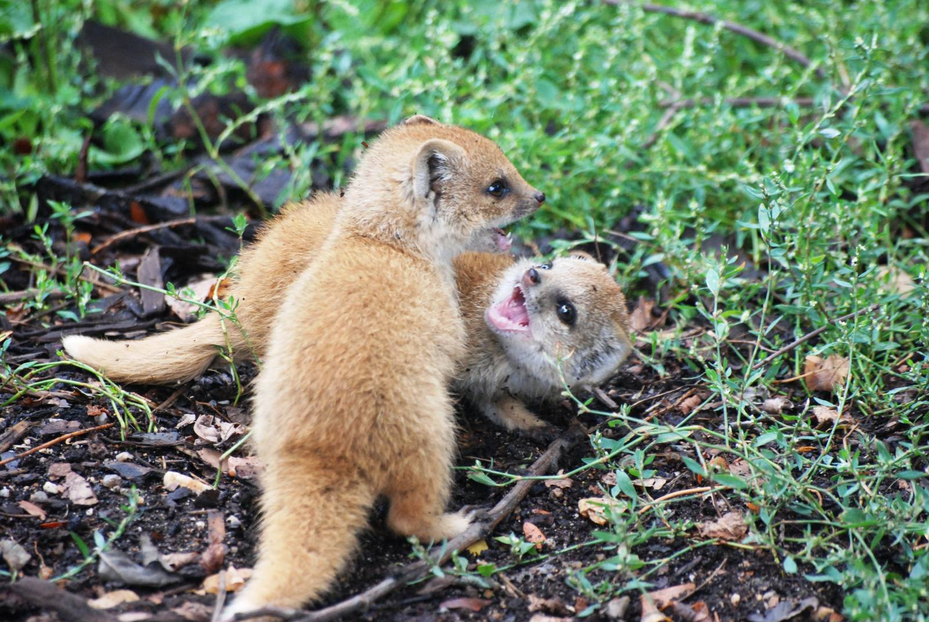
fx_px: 10464
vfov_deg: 3.4
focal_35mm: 405
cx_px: 464
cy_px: 311
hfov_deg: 5.1
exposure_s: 1/160
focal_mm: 270
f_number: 5.6
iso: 1000
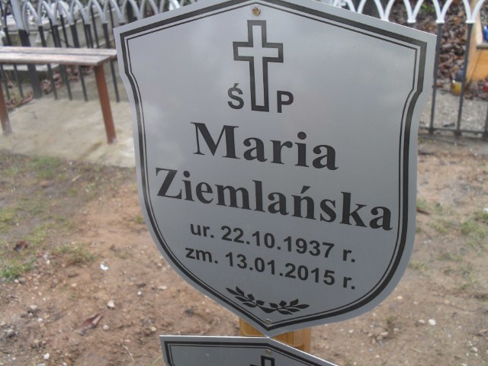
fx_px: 493
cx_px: 244
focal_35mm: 35
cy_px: 183
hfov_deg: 52.6
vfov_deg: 40.7
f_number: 3.2
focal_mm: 6.3
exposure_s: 1/125
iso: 100
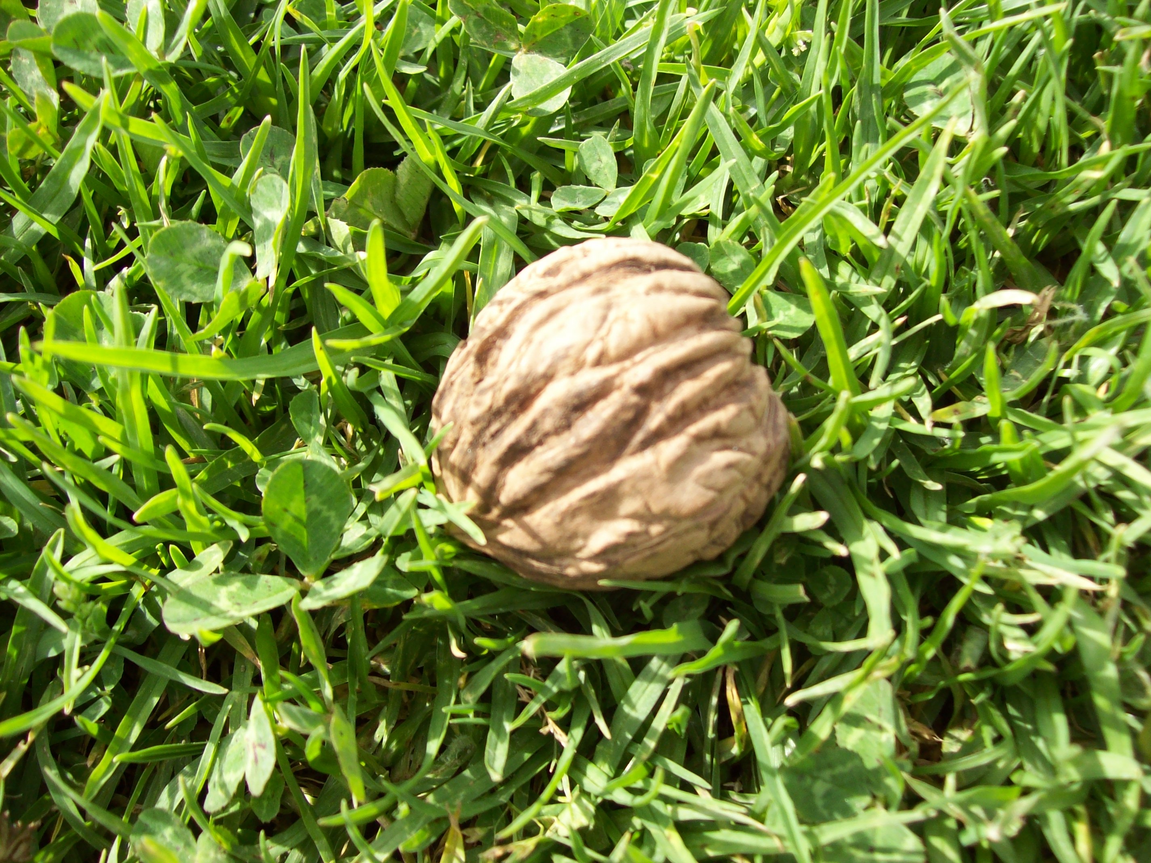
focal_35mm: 36
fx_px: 1197
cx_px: 576
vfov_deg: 39.6
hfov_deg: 51.4
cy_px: 432
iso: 80
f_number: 2.7
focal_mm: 6
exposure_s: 1/344
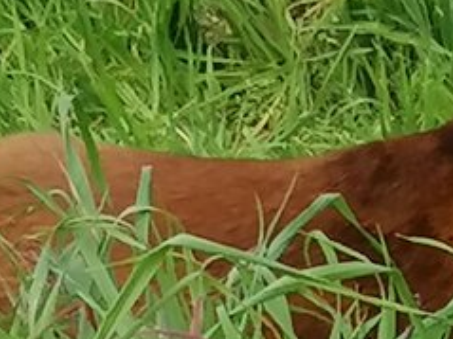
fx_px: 5467
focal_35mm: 418
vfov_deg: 3.6
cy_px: 172
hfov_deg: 4.7
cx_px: 586
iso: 125
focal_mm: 3.81
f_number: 2.2
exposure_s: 1/900
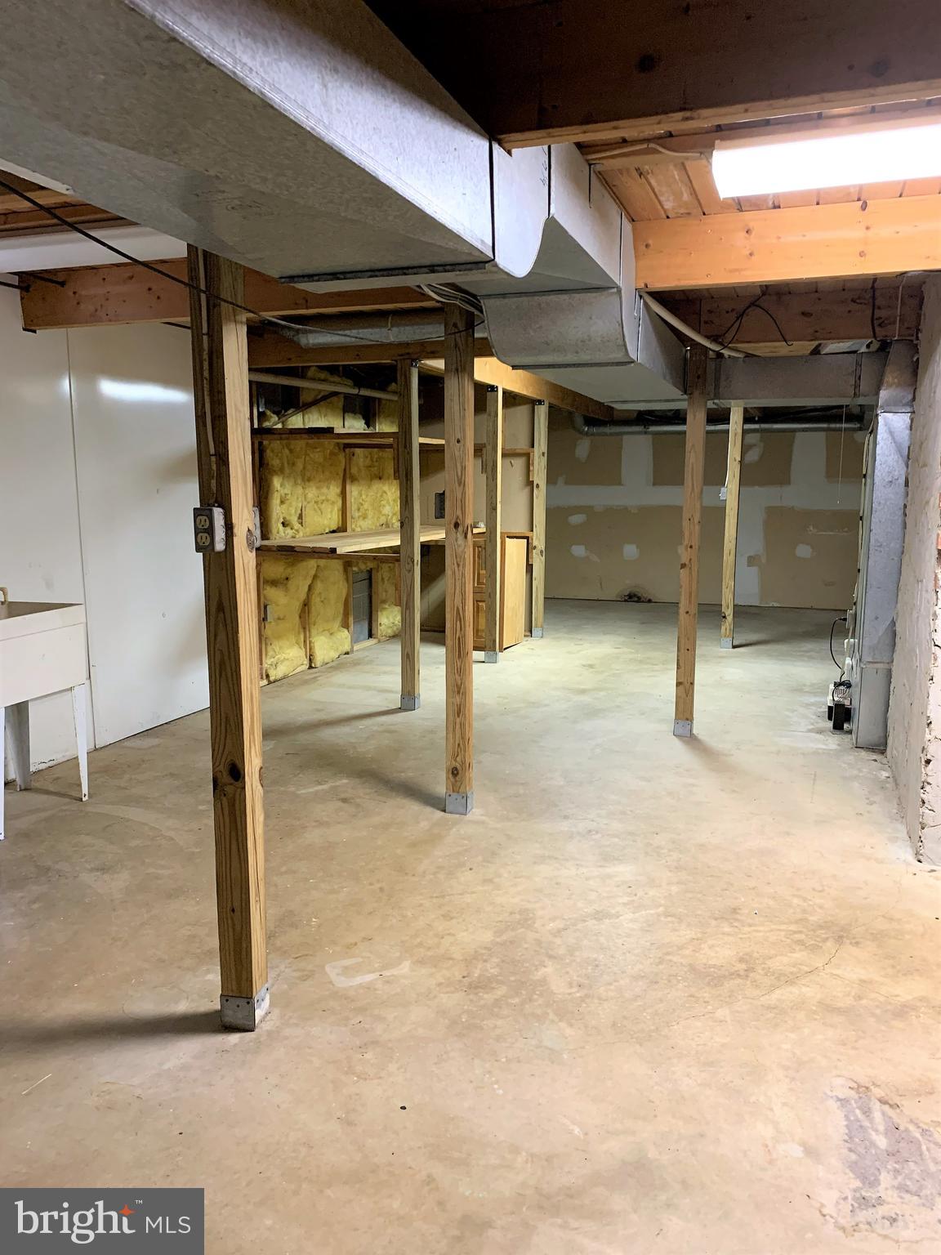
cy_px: 628
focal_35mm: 26
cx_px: 470
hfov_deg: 53.1
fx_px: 942
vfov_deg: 67.3
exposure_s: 1/40
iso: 320
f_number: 1.8
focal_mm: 4.25
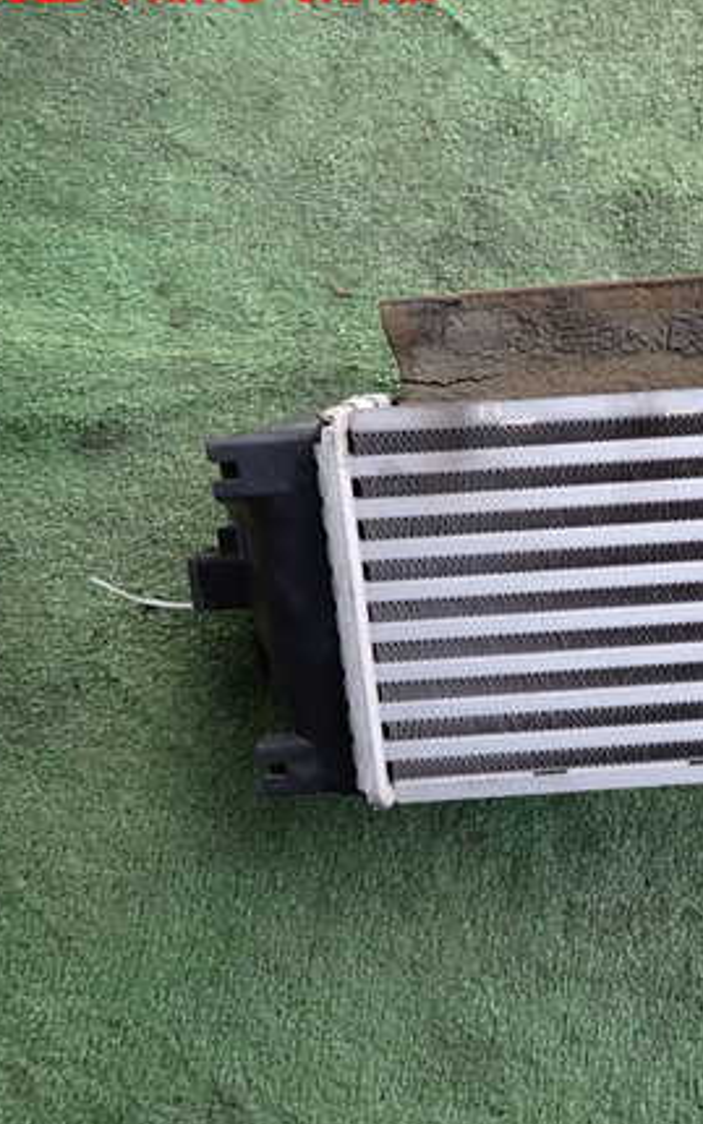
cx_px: 745
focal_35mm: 37
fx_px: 1133
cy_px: 541
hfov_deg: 31.2
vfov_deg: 52.7
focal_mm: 4.5
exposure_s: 1/125
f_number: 2
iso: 100
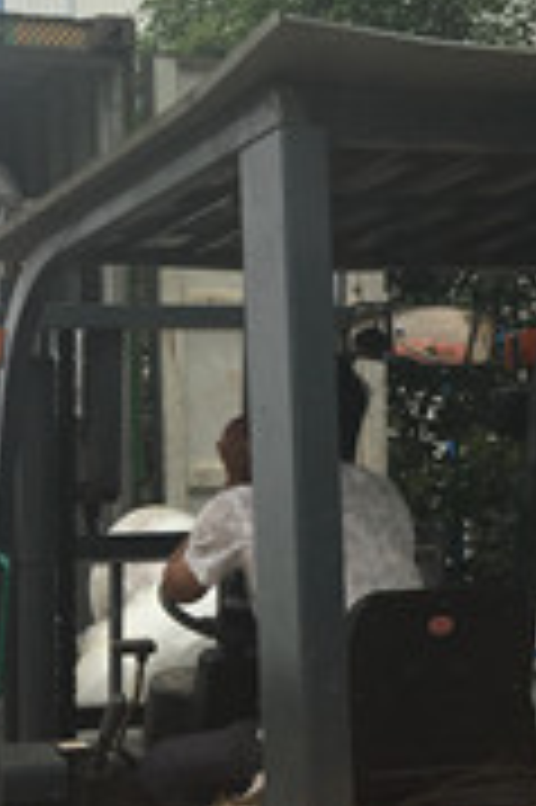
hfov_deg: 14.8
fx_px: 2014
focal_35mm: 90
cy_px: 813
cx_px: -63
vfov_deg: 21.8
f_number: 2.2
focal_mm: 4.15
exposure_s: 1/950
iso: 25
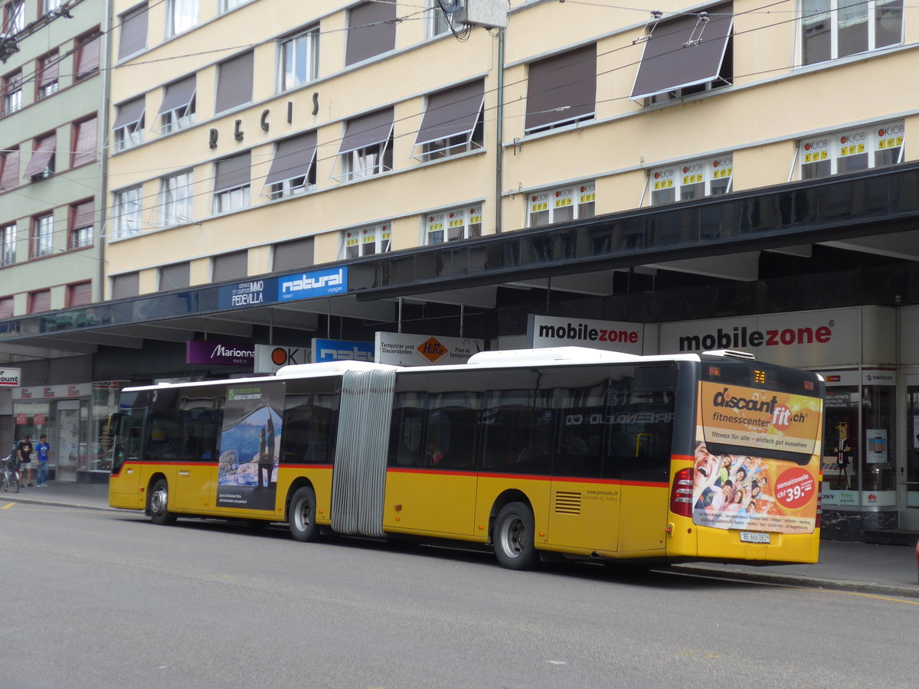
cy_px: 344
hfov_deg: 32.7
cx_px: 460
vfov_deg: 24.8
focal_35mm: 59
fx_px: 1566
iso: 80
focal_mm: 12
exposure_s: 1/250
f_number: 3.5
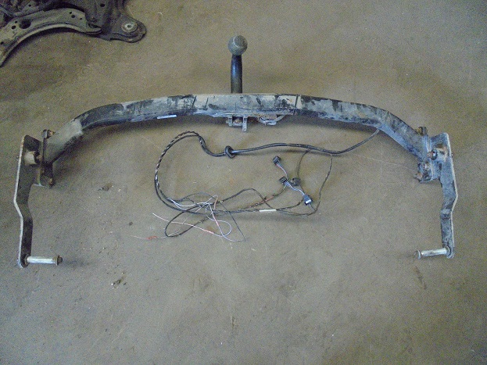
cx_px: 244
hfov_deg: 67.3
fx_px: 366
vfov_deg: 53.0
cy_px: 182
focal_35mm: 26
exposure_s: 1/100
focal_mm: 4.6
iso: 800
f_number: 3.5
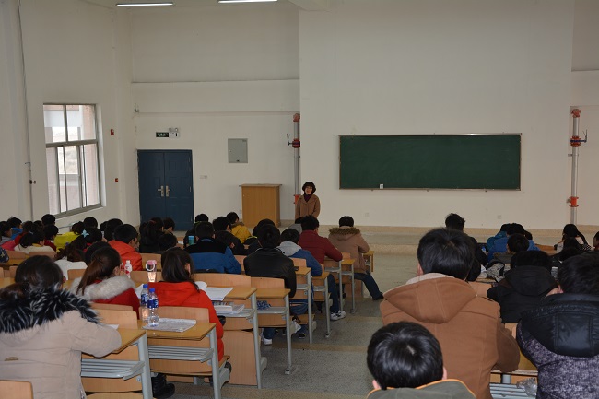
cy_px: 200
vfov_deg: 29.8
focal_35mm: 45
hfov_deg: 43.6
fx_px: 749
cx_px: 300
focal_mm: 30
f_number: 5.6
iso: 200
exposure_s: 1/30
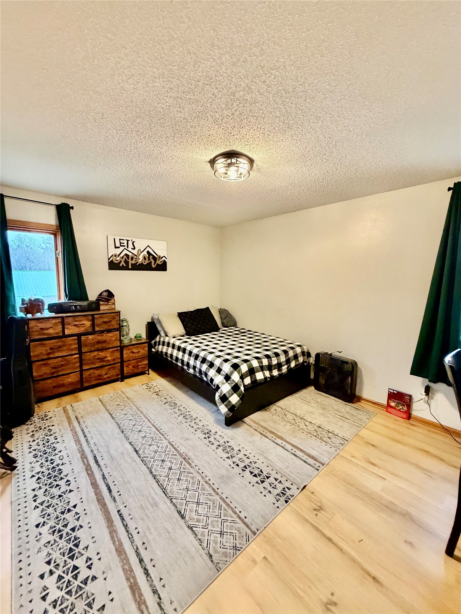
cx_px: 230
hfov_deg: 85.7
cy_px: 307
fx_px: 249
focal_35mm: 14
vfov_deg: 102.1
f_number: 2.2
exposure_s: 1/60
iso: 500
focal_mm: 2.22
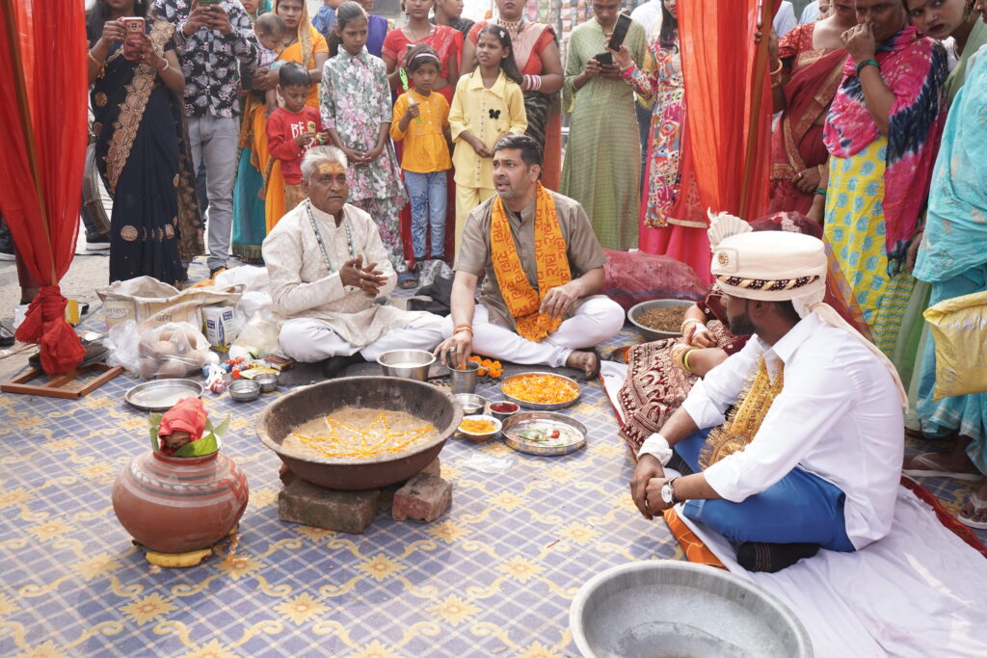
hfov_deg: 61.9
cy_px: 329
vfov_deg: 43.6
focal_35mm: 30
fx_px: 823
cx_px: 494
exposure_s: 1/160
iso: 250
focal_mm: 30
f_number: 6.3
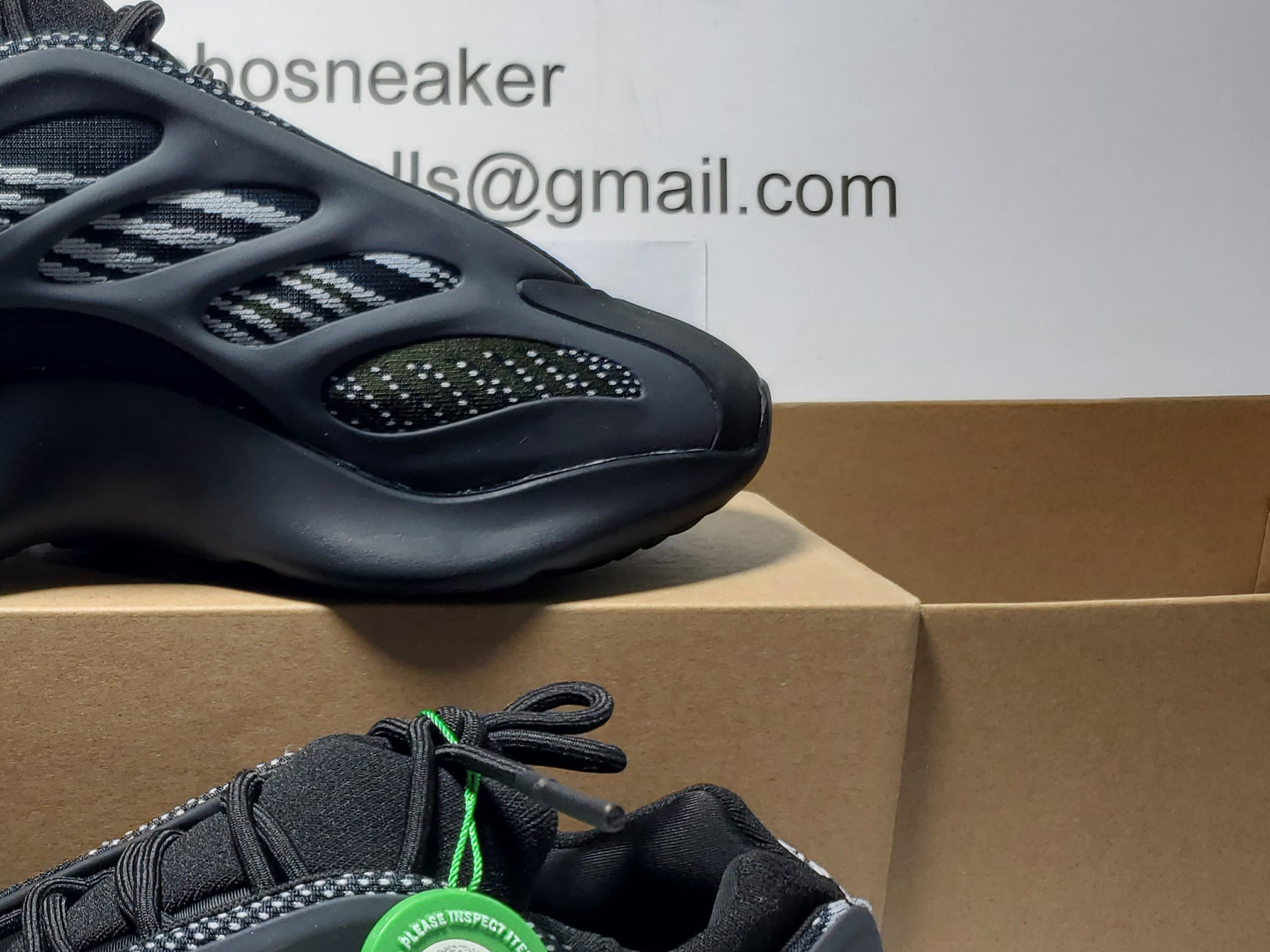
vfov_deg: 28.9
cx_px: 117
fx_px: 1834
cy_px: 654
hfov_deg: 35.8
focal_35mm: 50
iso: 50
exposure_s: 1/350
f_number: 1.5
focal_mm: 4.3
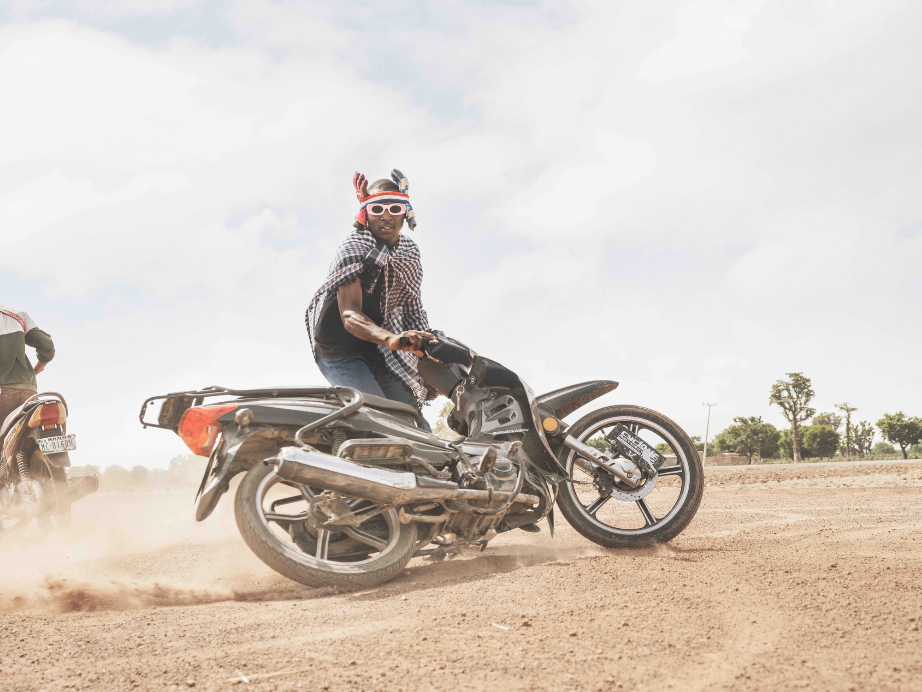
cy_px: 346
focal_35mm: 42
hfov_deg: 44.8
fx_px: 1119
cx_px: 461
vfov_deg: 34.3
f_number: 8
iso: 100
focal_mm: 52.7
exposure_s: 1/500
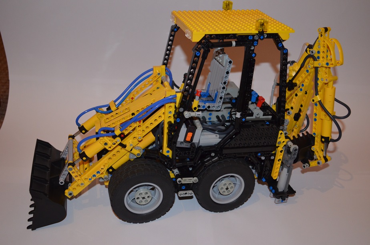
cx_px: 185
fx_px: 369
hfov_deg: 53.2
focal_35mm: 36
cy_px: 122
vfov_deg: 36.7
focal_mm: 24
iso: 1400
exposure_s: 1/60
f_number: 4
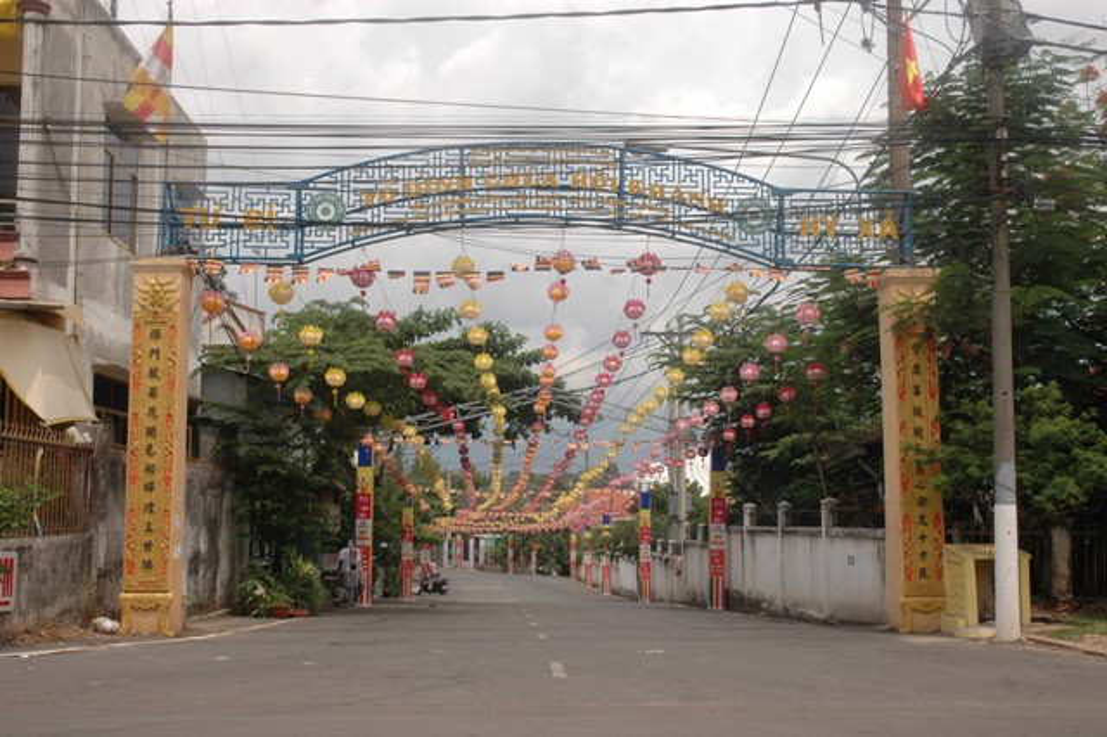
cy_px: 368
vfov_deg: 33.0
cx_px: 554
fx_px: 1245
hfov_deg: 47.9
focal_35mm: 40
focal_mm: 27
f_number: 10
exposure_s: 1/400
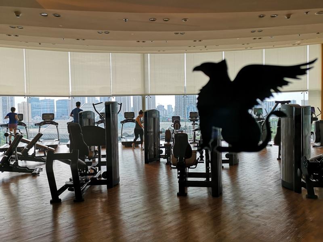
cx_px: 162
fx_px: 252
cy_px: 121
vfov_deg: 51.4
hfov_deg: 65.3
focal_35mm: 27
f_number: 1.8
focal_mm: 3.95
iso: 50
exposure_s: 1/263
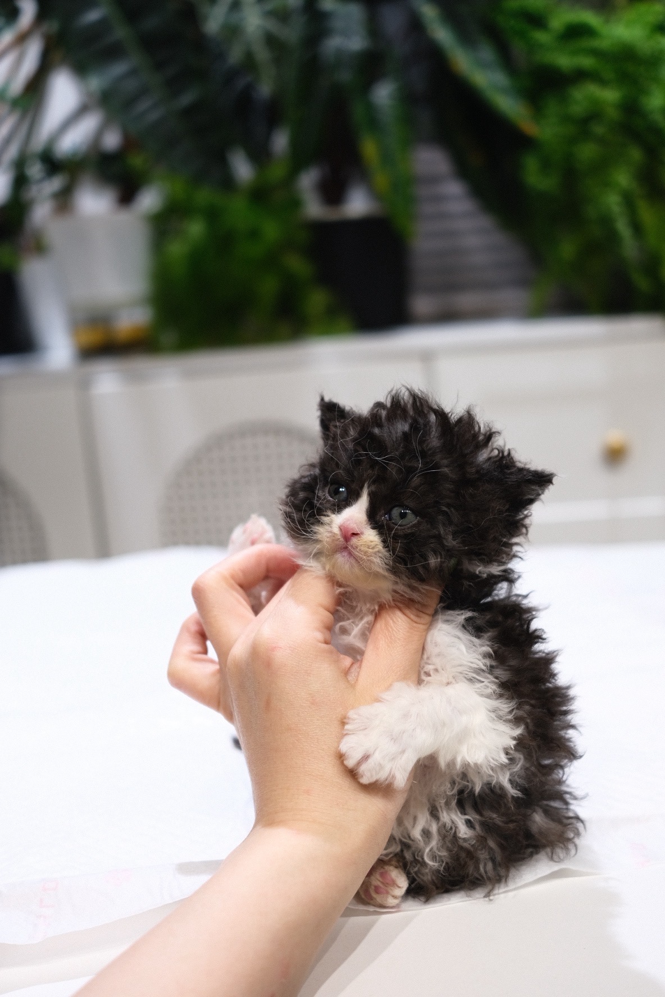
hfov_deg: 32.6
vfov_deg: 47.4
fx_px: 1136
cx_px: 332
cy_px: 498
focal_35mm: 41
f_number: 2.8
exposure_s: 1/250
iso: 320
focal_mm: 27
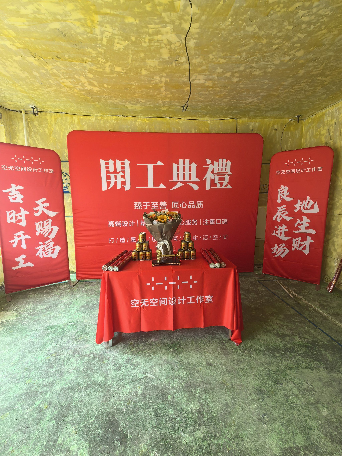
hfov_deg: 78.1
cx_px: 171
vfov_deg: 94.5
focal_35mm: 16
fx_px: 211
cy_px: 228
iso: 160
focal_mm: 1.95
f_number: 2.2
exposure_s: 1/100
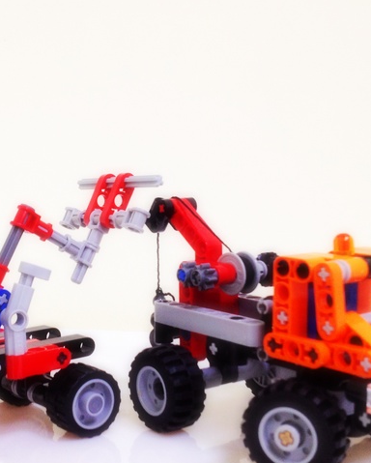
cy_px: 257
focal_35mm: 57
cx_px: 107
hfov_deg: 26.5
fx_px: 781
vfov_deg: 33.0
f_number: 2.4
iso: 80
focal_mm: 4.28
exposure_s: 1/20
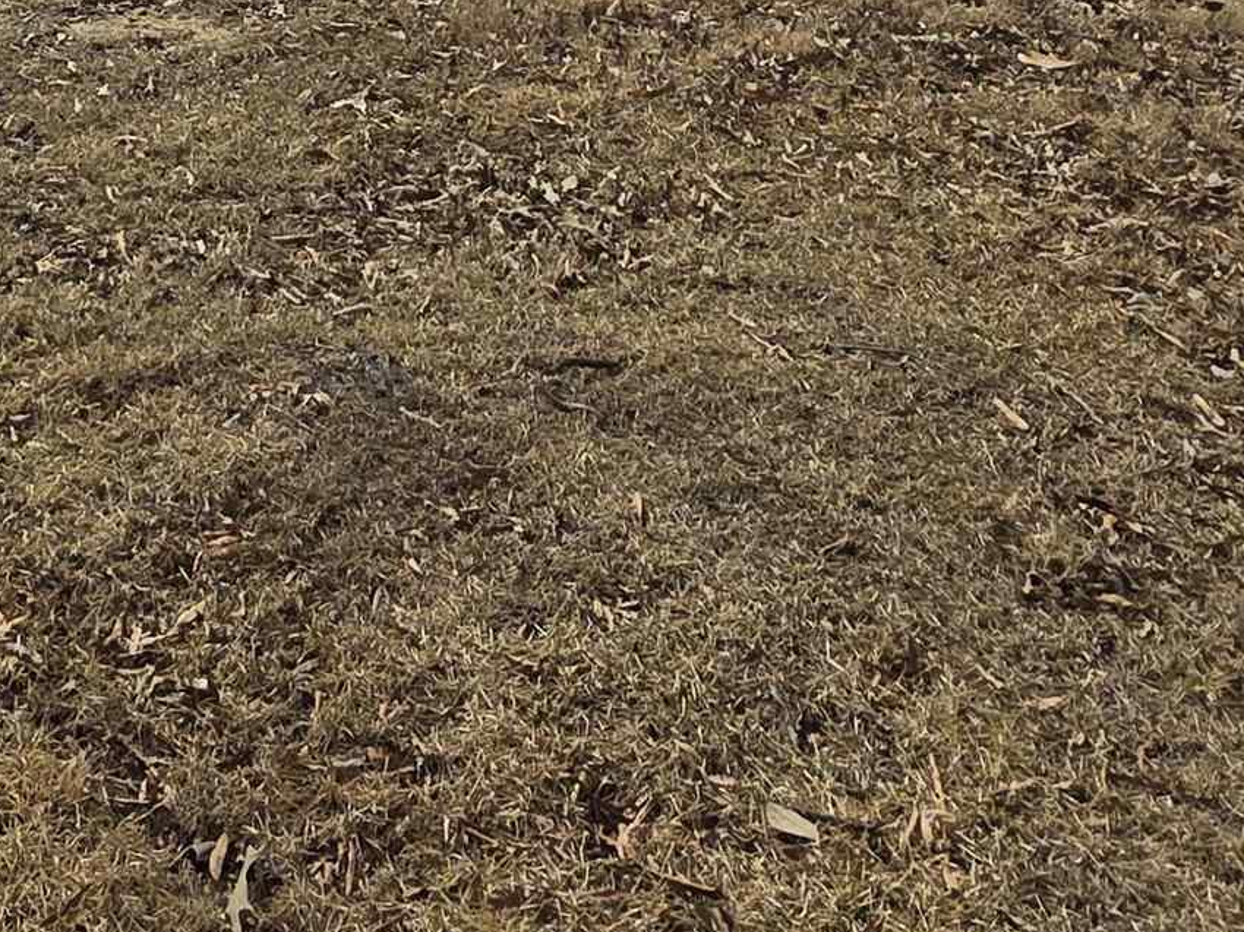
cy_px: -217
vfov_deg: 26.9
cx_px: 132
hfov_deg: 37.8
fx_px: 1689
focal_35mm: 47
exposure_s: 1/5128
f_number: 1.9
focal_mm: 2.2
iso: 40
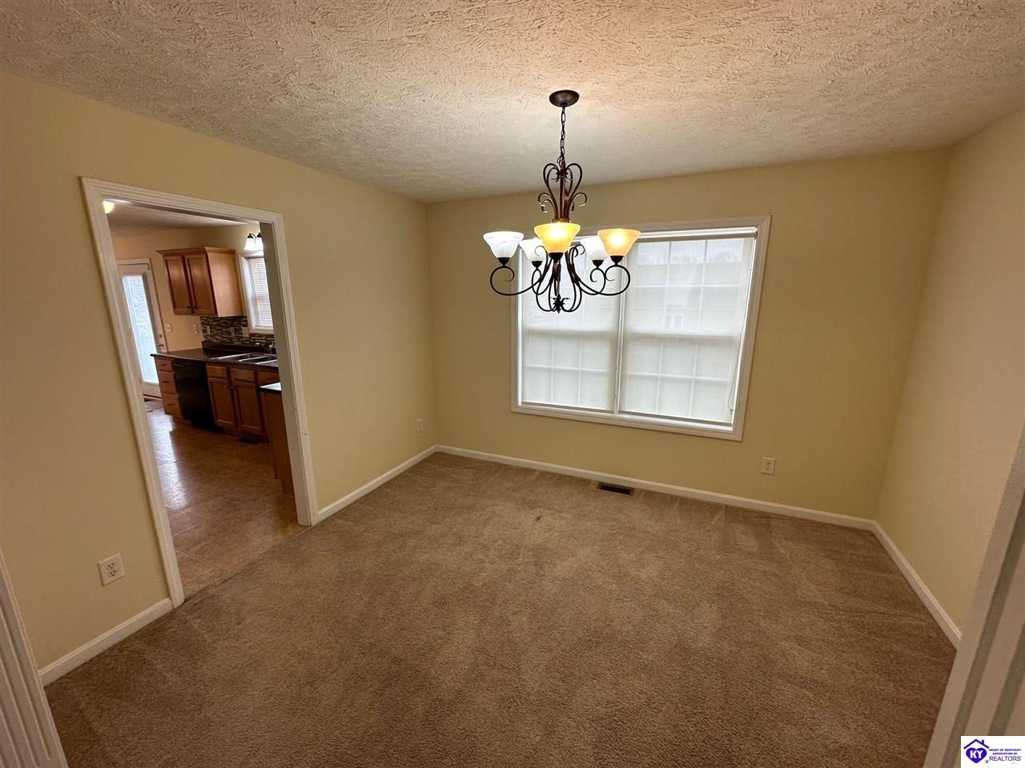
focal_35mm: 14
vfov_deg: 85.7
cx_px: 512
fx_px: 415
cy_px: 384
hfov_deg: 102.1
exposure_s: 1/120
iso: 80
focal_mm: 2.22
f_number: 2.2
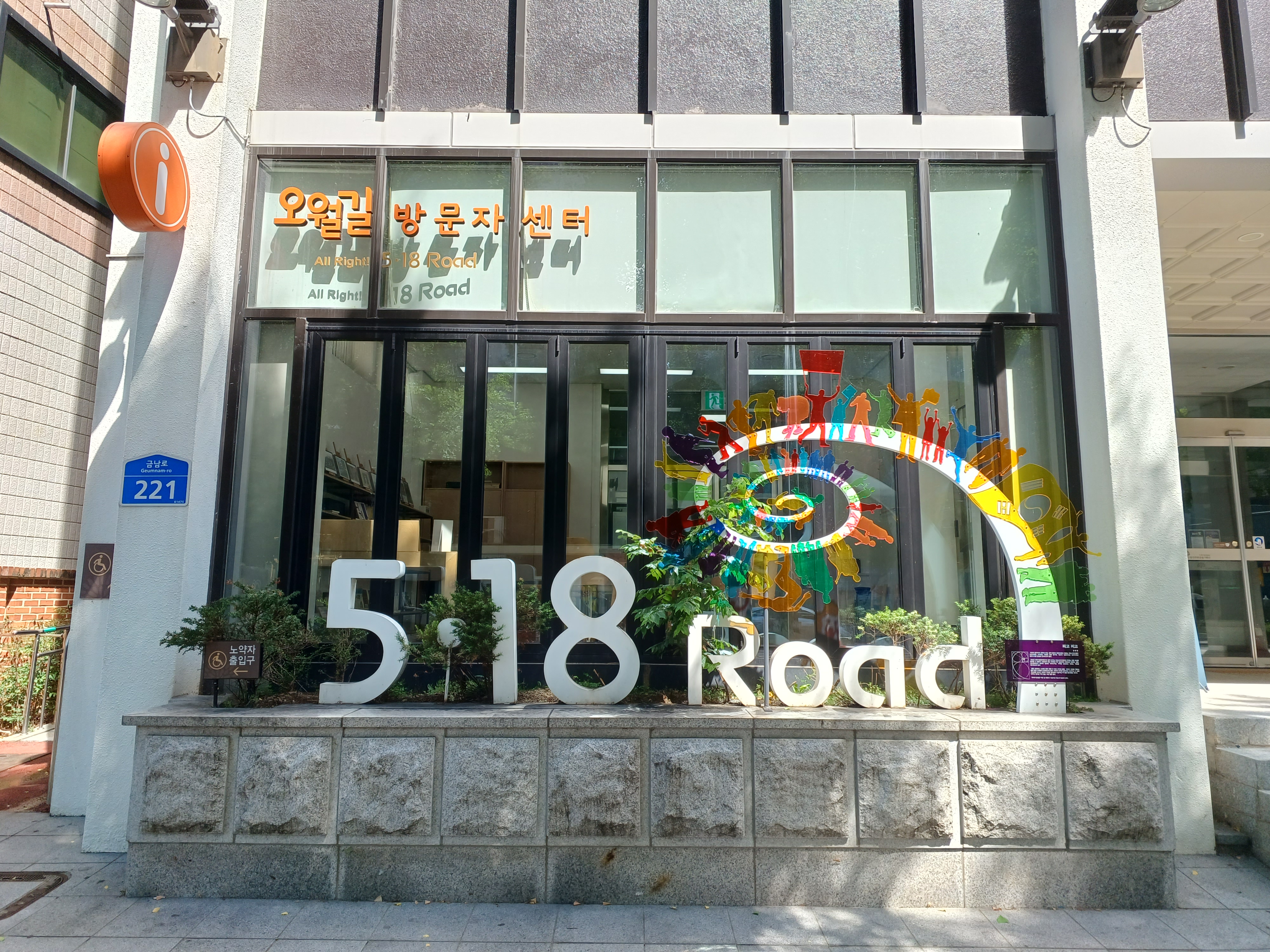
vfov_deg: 58.9
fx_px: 844
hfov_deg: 73.9
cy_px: 476
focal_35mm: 23
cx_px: 635
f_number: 1.8
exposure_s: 1/141
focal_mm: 5.06
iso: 20
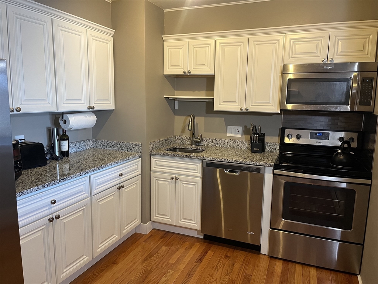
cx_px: 189
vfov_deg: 53.1
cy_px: 142
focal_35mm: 26
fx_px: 284
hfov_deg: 67.3
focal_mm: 5.1
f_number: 1.6
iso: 200
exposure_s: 1/60
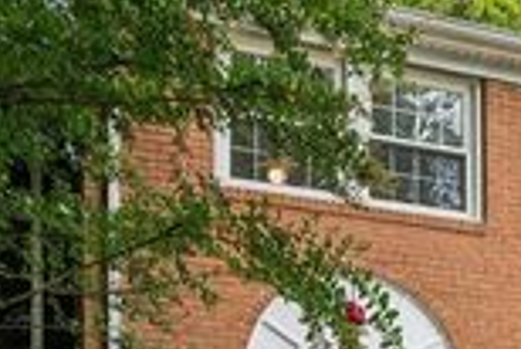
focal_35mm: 68
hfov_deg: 28.2
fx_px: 985
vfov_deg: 19.5
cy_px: 344
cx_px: 491
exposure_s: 1/60
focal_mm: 21
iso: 200
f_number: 7.1
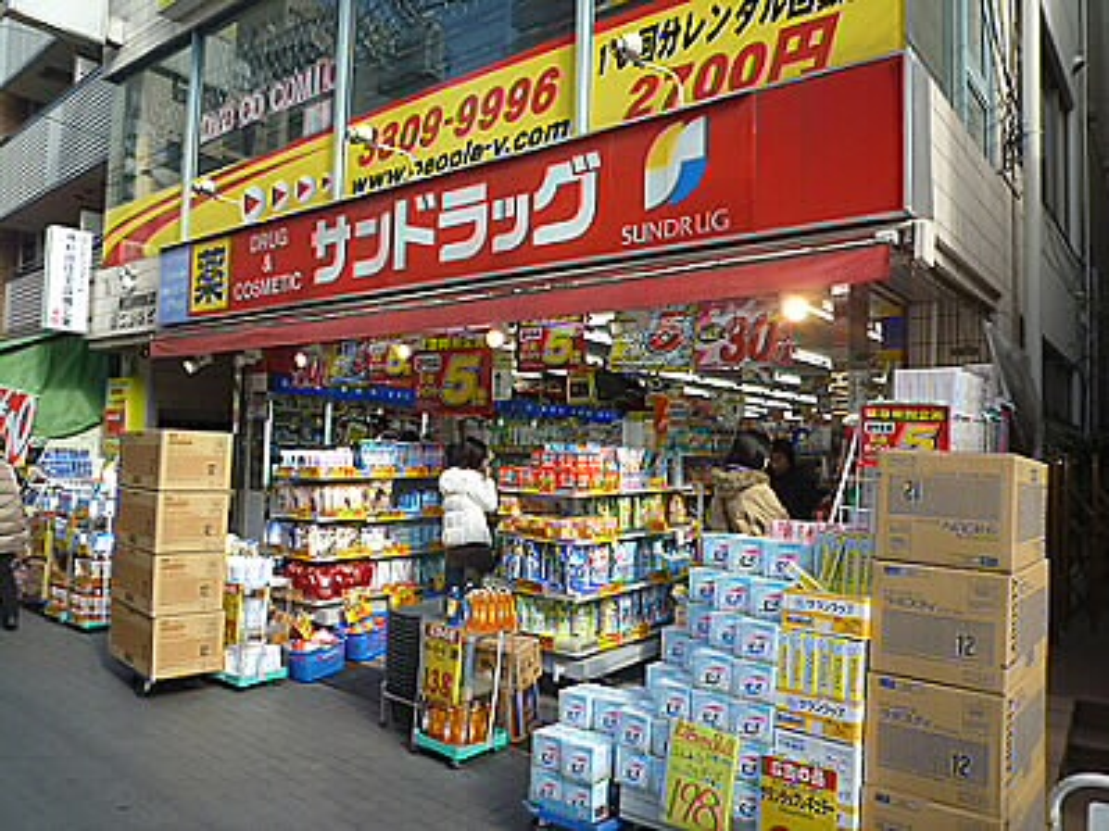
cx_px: 554
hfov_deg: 69.4
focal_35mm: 25
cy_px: 416
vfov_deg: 54.9
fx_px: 801
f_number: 2.8
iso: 100
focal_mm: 4.4
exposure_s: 1/400
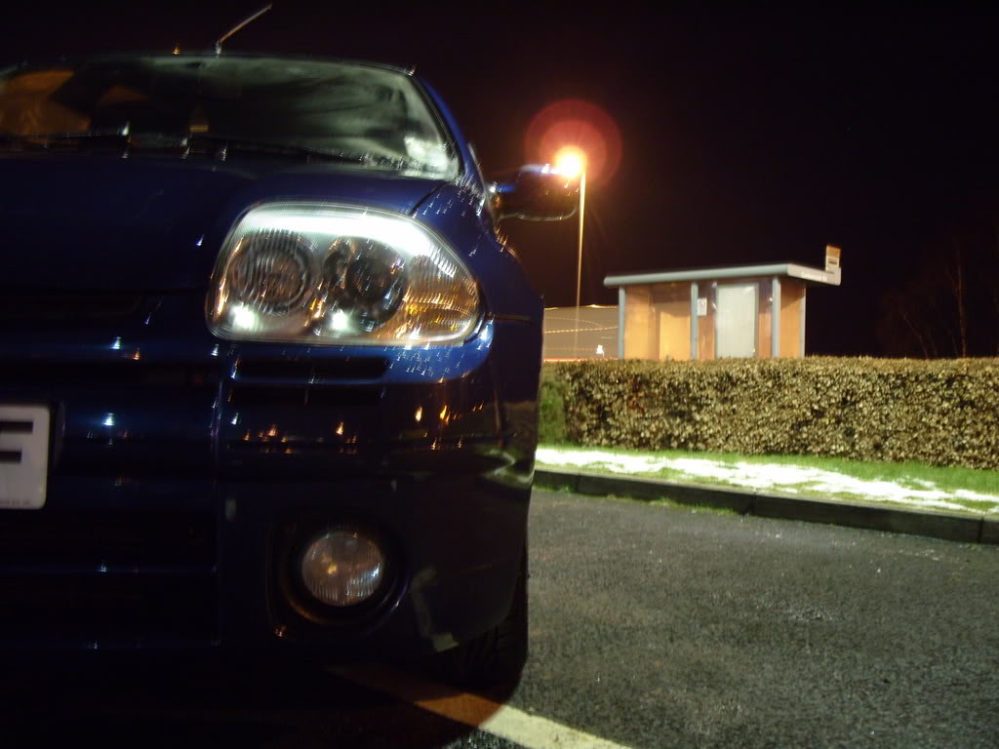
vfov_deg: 40.7
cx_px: 500
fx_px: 1010
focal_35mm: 35
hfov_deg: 52.6
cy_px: 374
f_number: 2.8
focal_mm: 7.8
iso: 200
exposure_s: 1
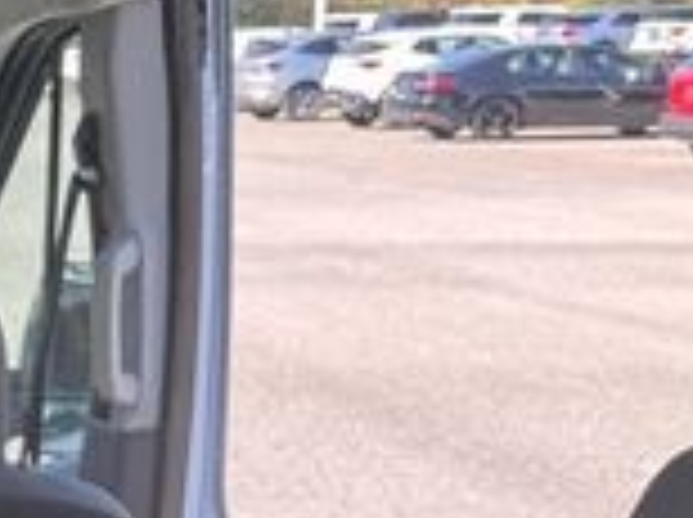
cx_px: -698
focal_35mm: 100
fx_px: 1999
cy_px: 482
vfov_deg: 14.6
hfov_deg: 15.6
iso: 64
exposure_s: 1/275
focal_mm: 6.76
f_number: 1.78
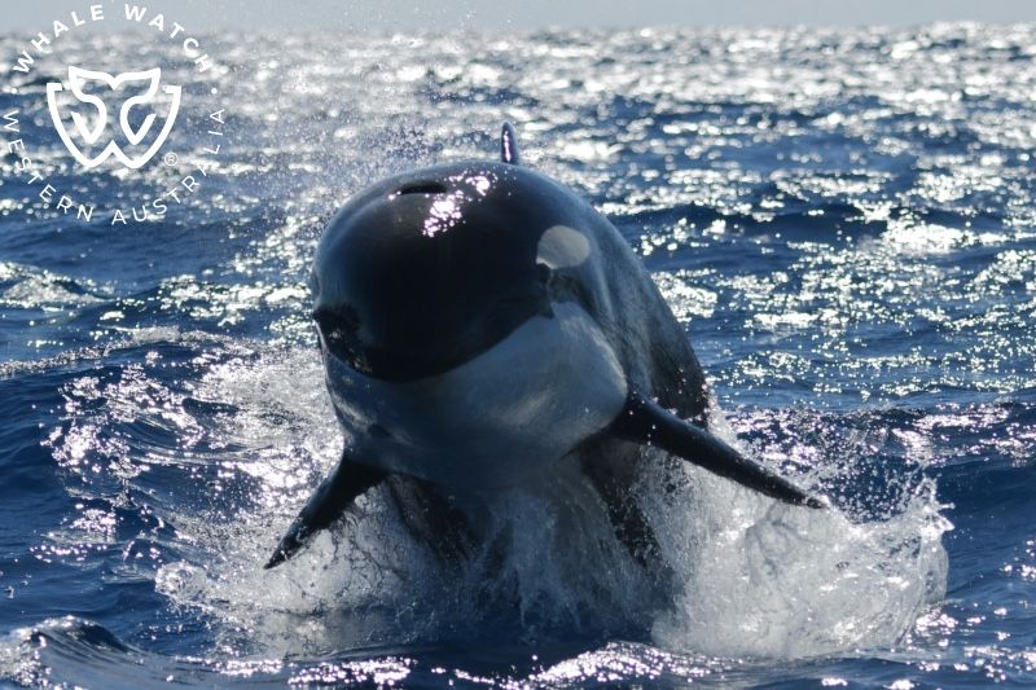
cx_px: 518
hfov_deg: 11.1
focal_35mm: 185
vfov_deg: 7.4
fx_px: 5322
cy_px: 345
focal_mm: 185
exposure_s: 1/8000
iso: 400
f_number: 5.6
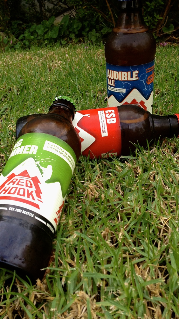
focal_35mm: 39
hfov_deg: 30.4
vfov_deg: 51.6
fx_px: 329
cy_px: 161
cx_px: 81
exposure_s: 1/138
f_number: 2.4
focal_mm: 4.28
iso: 50
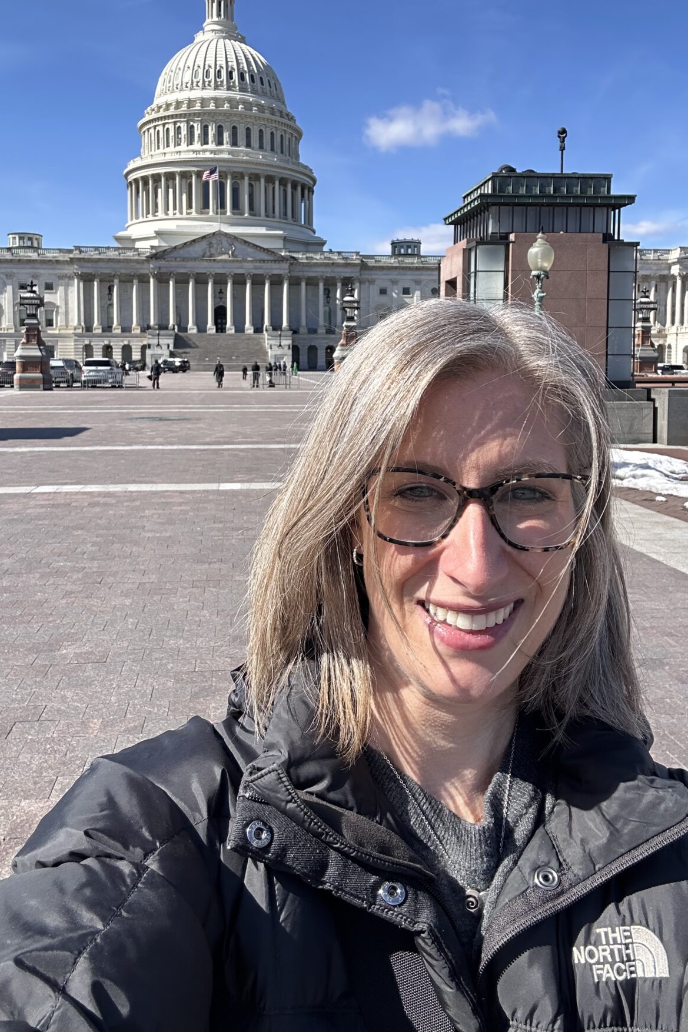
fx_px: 860
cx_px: 331
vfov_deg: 61.2
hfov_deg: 43.6
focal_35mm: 30
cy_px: 398
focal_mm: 2.69
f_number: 1.9
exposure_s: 1/466
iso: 25
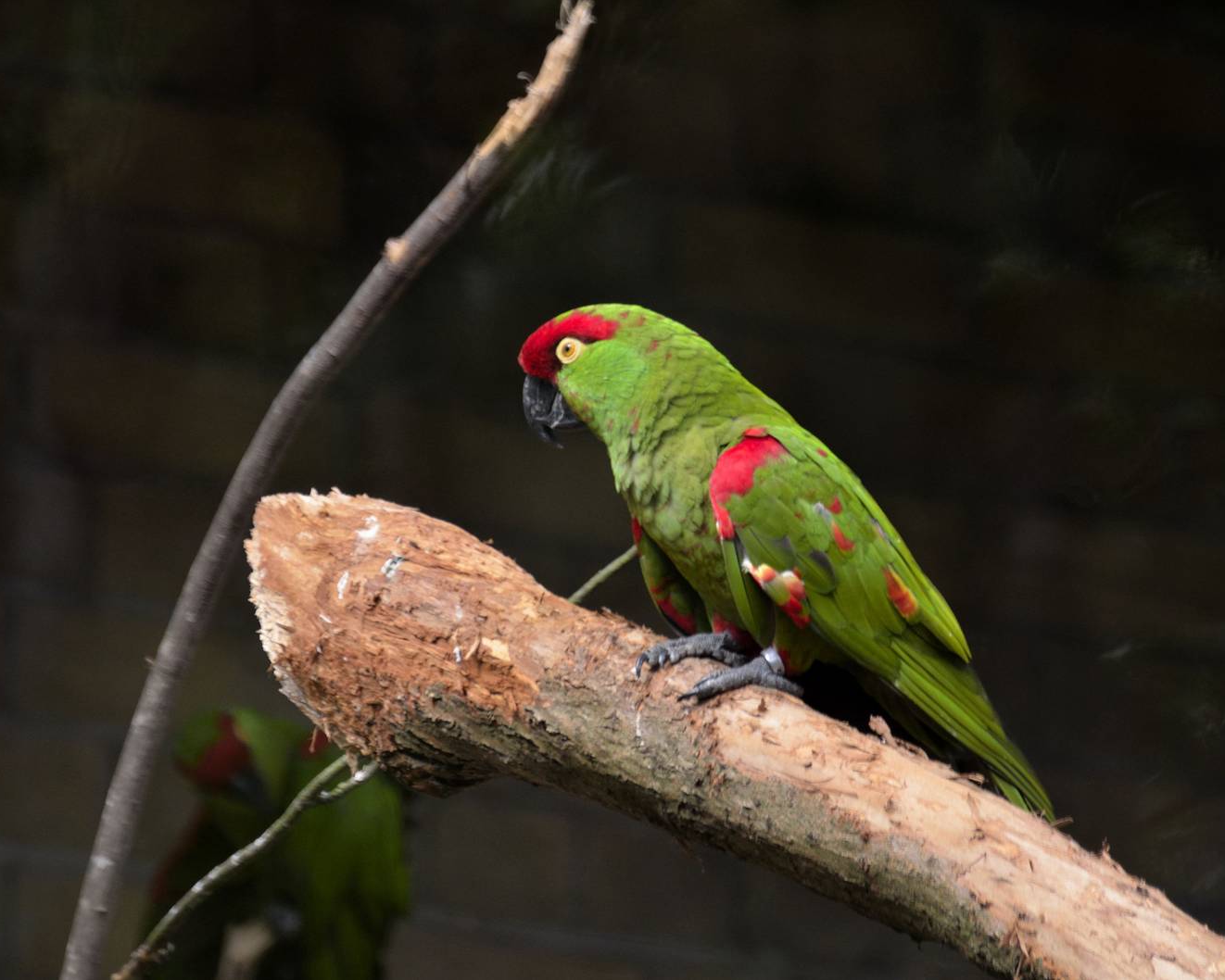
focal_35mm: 510
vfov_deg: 3.0
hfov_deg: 3.8
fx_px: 18493
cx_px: 627
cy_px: 490
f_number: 5.6
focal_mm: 300
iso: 720
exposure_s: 1/250
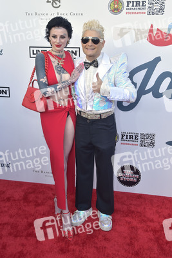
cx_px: 86
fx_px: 272
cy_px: 129
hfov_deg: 35.1
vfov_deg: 50.7
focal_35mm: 38
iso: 500
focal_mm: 38
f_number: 6.3
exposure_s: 1/250
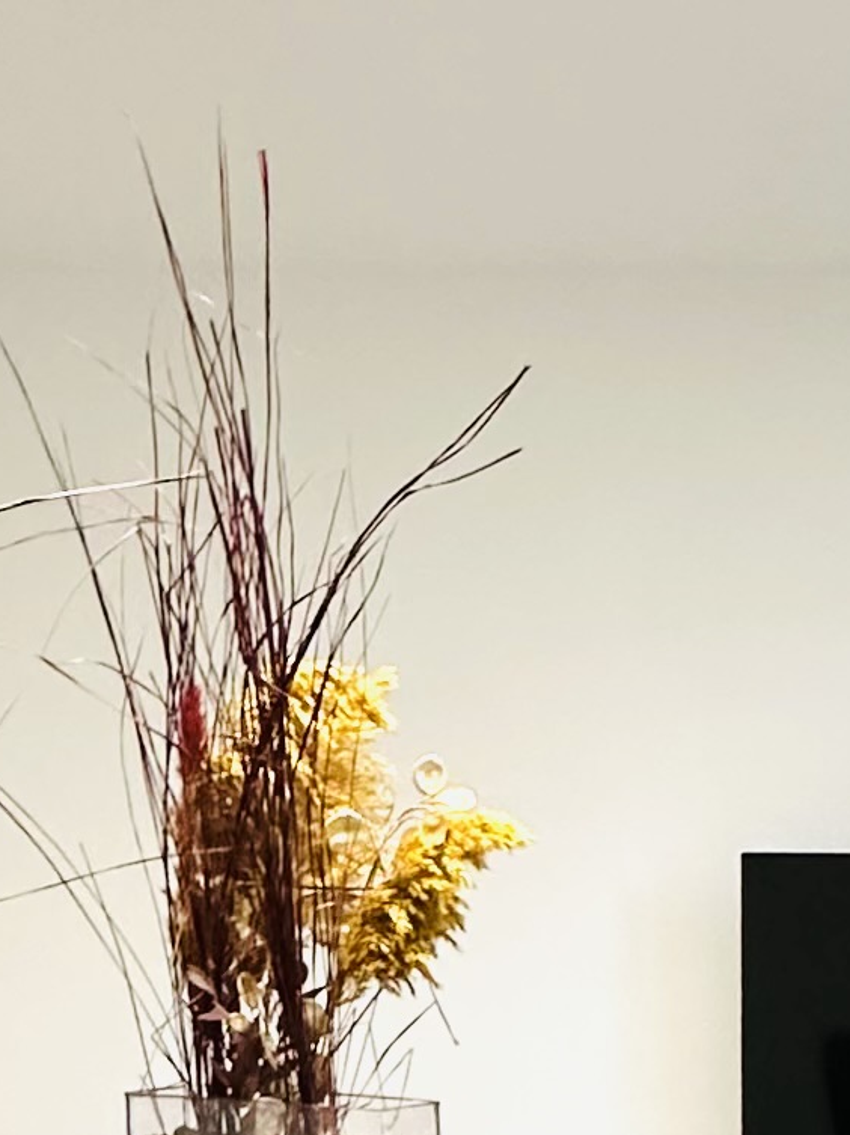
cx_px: 1004
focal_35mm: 75
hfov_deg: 18.6
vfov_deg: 24.1
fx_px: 2458
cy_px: 1278
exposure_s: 1/50
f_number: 2.2
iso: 320
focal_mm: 2.22
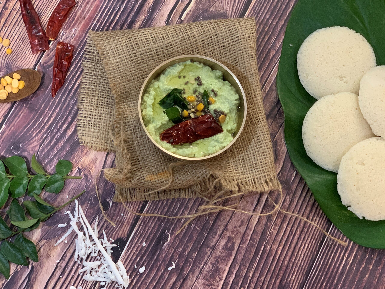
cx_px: 192
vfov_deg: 28.0
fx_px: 578
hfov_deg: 36.8
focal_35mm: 52
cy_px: 144
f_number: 2.4
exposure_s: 1/50
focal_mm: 6
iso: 320
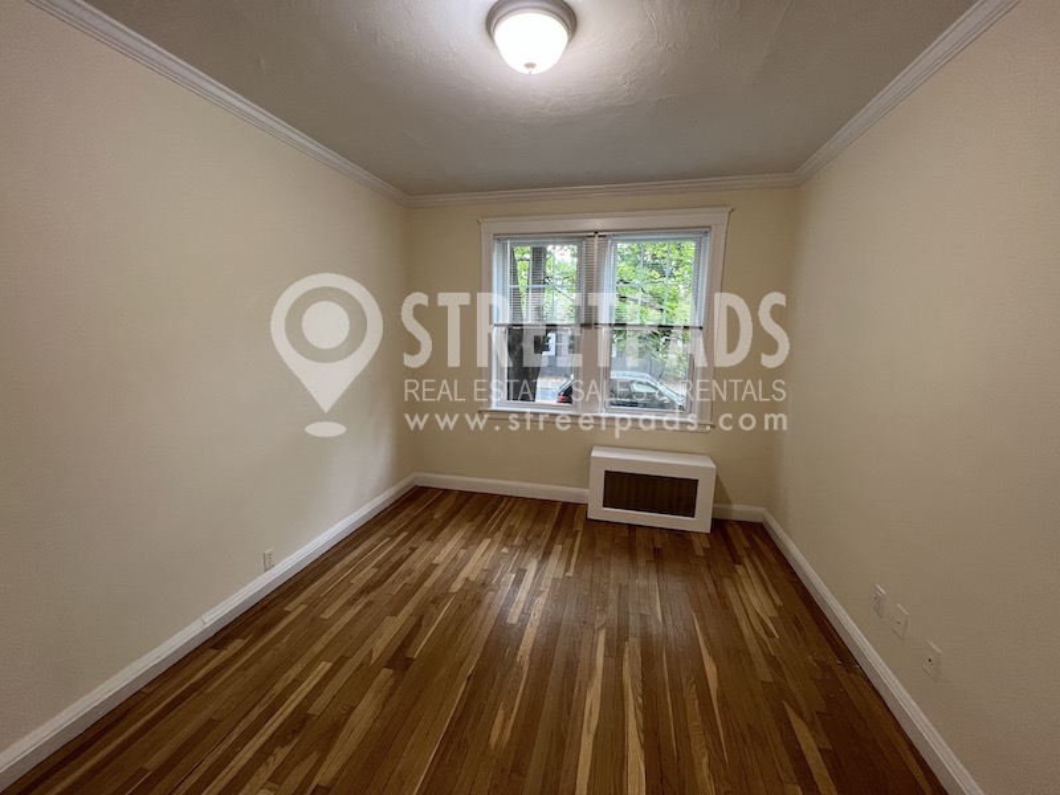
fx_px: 398
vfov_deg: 89.9
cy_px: 398
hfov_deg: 106.2
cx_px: 530
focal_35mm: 13
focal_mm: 1.57
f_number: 1.8
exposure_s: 1/60
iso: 200
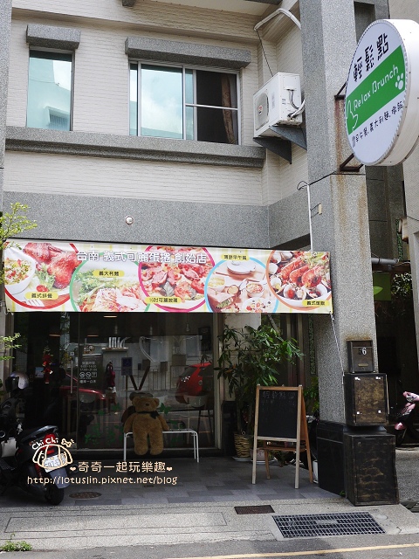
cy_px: 280
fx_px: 452
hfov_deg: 49.7
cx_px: 210
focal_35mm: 28
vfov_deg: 63.4
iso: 100
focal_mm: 14
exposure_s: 1/800
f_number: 2.5
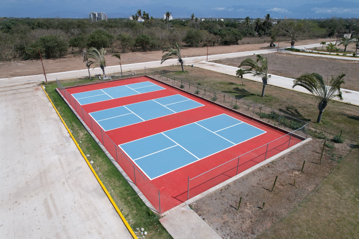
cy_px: 120
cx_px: 180
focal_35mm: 22
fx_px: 219
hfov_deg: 78.6
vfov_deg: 57.2
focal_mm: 8.38
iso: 110
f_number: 2.8
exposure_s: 1/3000
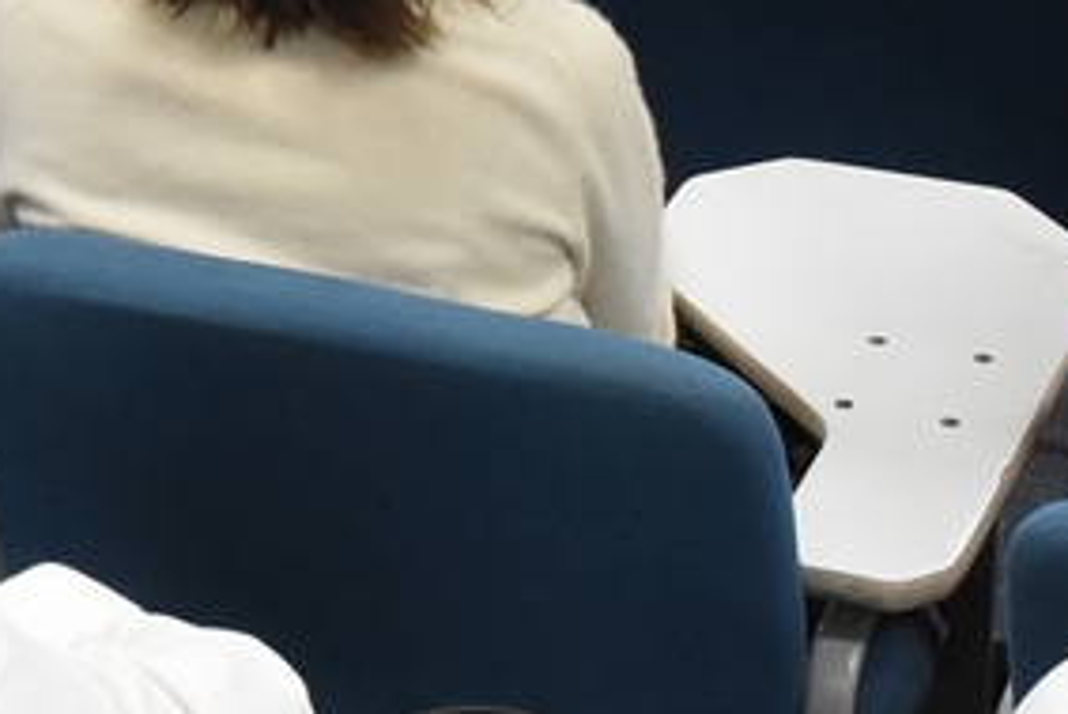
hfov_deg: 14.1
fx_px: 4244
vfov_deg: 9.4
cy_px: -255
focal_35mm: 143
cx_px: 30
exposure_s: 1/50
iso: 2500
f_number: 7.1
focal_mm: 18
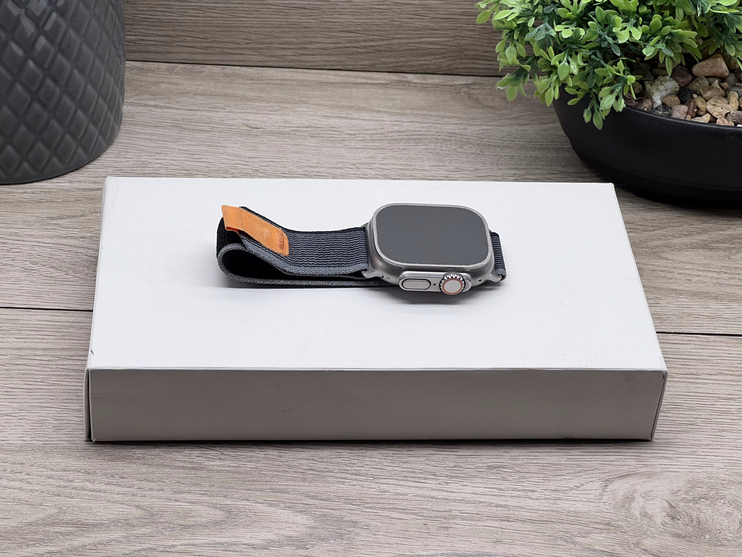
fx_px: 1651
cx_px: 371
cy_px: 278
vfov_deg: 19.1
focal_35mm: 77
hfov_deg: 25.3
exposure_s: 1/100
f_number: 2.8
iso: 40
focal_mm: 9
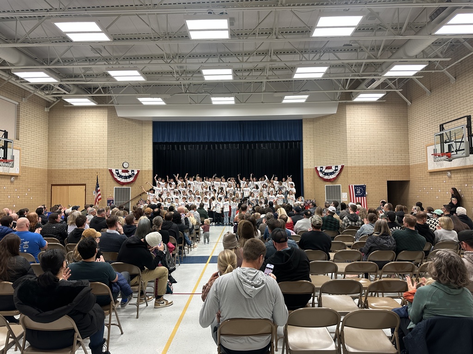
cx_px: 236
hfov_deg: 71.6
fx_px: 328
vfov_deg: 56.8
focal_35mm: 24
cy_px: 177
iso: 125
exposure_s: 1/60
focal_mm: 6.86
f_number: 1.78
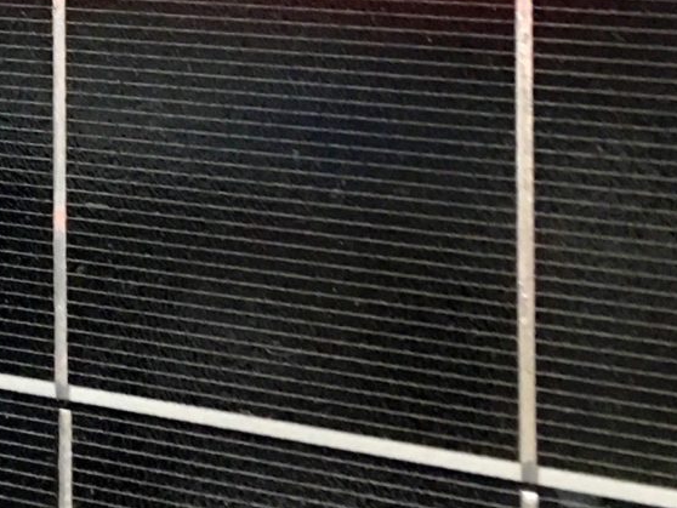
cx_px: -125
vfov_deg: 10.8
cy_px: -246
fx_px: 2602
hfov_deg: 14.4
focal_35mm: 133
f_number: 2.8
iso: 80
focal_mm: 4.15
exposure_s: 1/10
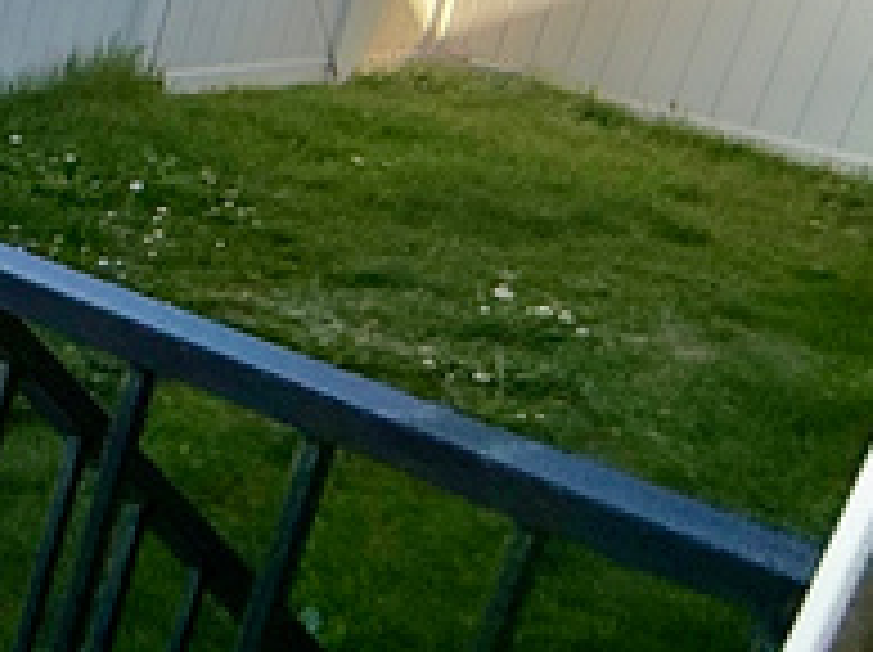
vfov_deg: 19.7
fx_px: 1864
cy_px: 162
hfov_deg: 15.0
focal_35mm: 74
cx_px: -1228
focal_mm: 2.22
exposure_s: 1/1235
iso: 50
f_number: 2.2
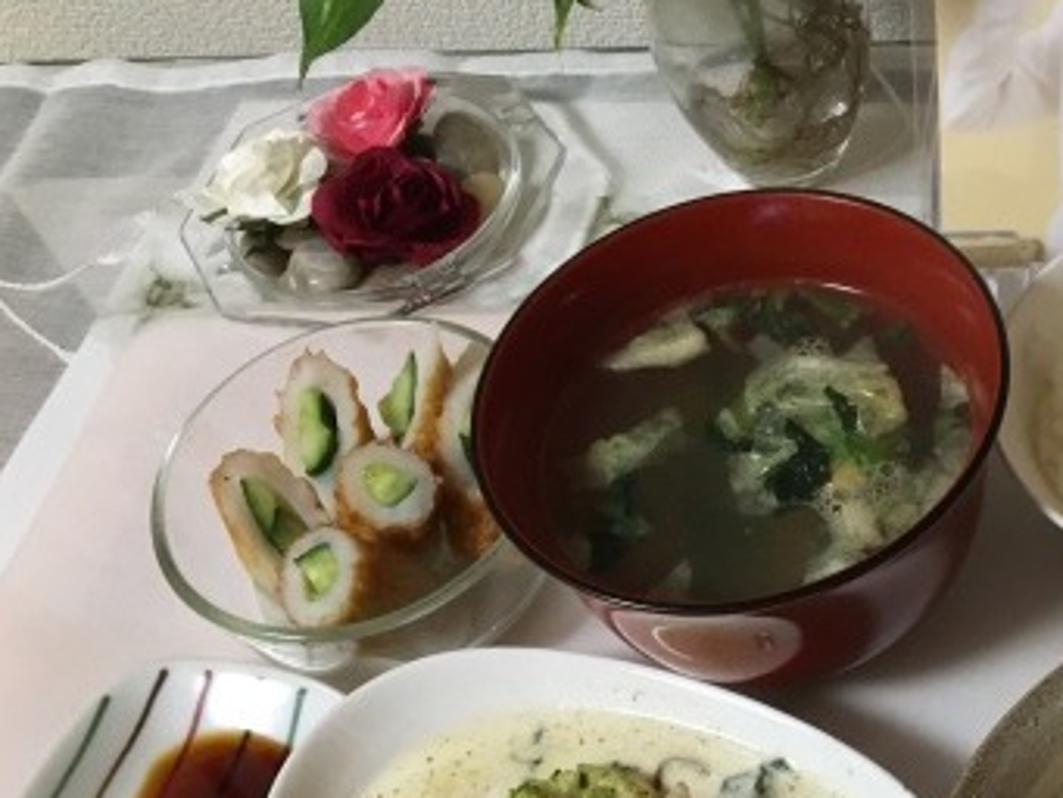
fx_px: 1567
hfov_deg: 36.0
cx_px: 882
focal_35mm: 51
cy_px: 661
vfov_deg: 27.9
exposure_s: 1/30
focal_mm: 4.15
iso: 200
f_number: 2.2
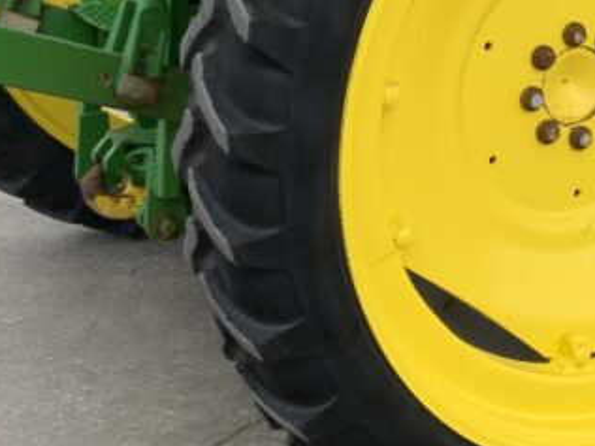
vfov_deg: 15.7
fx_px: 1616
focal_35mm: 94
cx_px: 640
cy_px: 119
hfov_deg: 20.0
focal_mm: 3
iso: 16
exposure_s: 1/719
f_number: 1.8
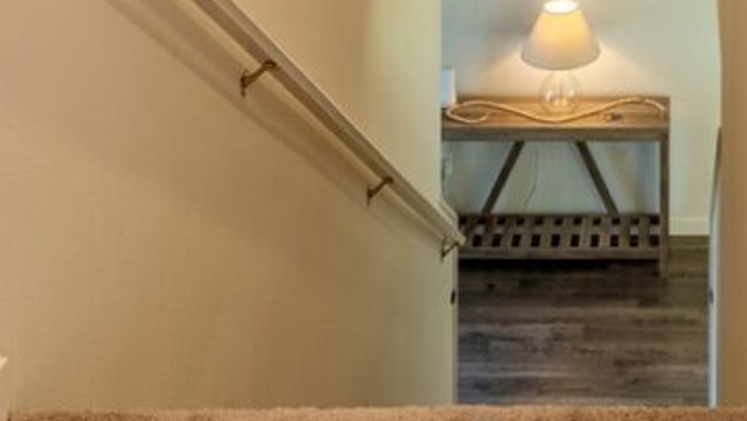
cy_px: -26
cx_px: 925
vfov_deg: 20.3
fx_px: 1130
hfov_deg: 30.3
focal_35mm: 57
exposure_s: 1/30
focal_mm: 14
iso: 320
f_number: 8
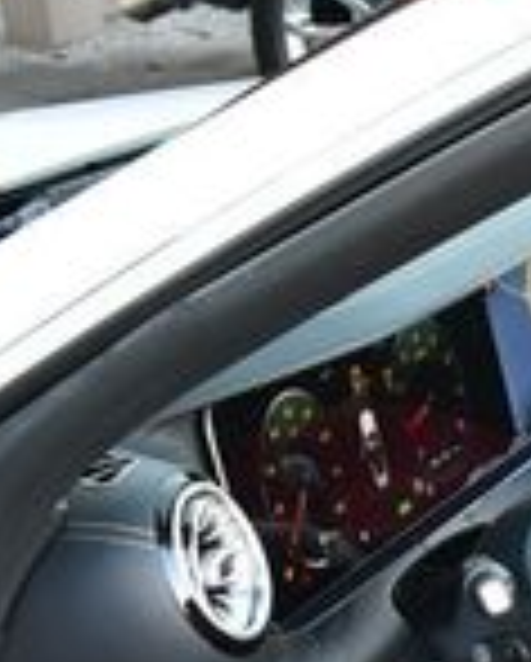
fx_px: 2882
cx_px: 1256
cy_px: 824
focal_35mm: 147
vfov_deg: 12.7
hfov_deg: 9.4
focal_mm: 18
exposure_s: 1/200
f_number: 3.5
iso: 800
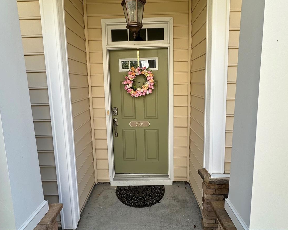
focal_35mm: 19
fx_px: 162
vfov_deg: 70.6
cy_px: 103
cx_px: 143
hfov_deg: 83.3
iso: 40
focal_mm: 2.22
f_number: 2.2
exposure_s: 1/213
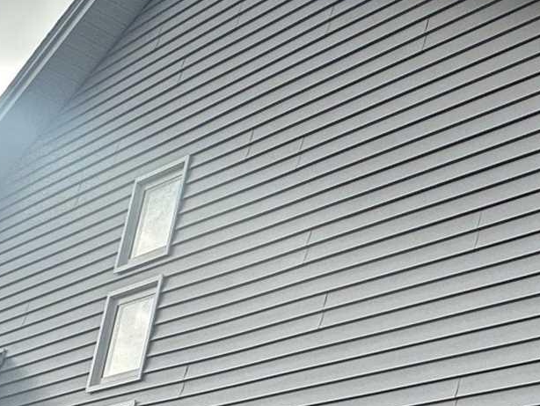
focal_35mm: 70
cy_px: 508
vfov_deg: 19.6
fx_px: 1092
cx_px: 831
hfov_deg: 22.3
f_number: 2.2
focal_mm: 2.22
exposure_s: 1/498
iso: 40
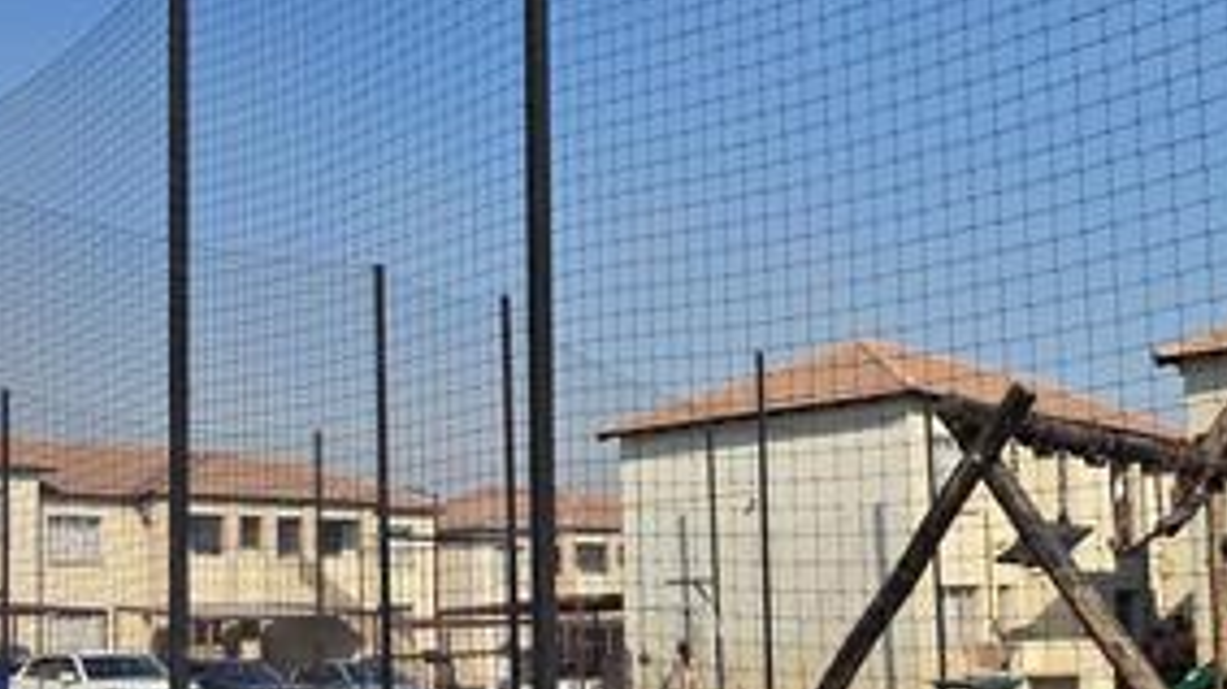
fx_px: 1301
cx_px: 863
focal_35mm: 40
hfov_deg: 49.2
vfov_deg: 29.1
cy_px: 533
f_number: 1.9
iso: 40
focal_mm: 2.2
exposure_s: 1/2088
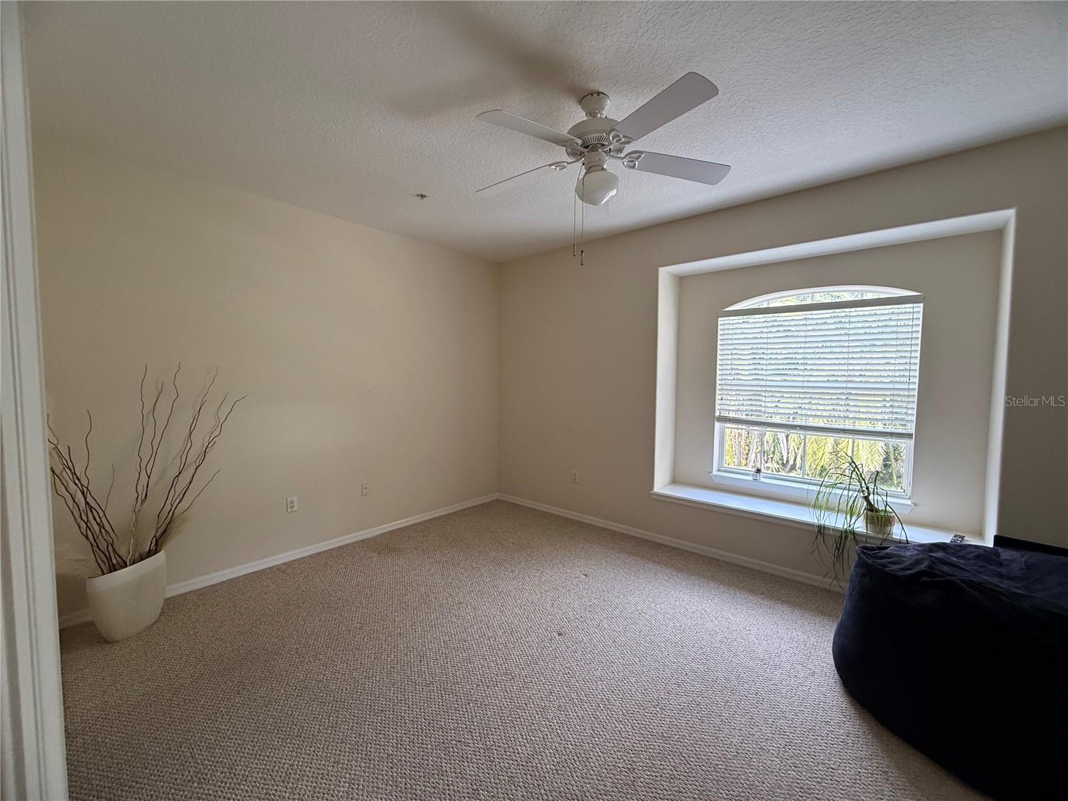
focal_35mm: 14
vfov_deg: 85.7
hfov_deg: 102.1
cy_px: 400
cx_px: 534
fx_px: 432
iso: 200
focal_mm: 2.22
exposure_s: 1/99
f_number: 2.2
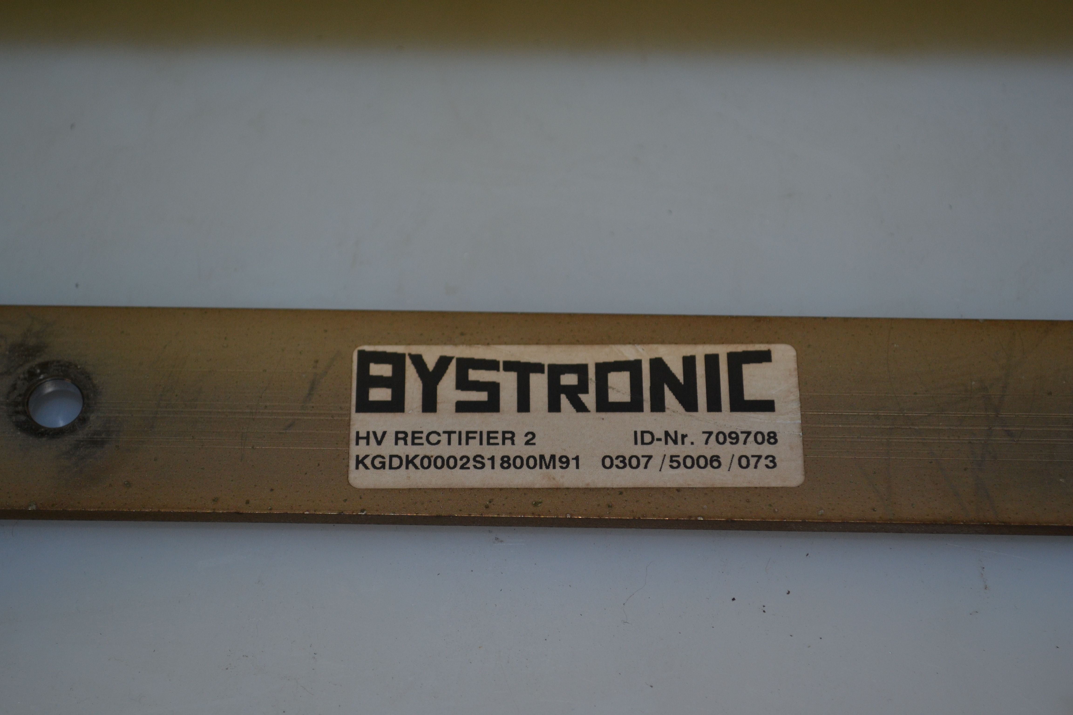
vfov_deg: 16.6
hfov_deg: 24.6
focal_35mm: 82
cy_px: 358
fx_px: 2459
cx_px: 536
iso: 320
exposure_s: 1/60
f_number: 5.6
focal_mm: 55
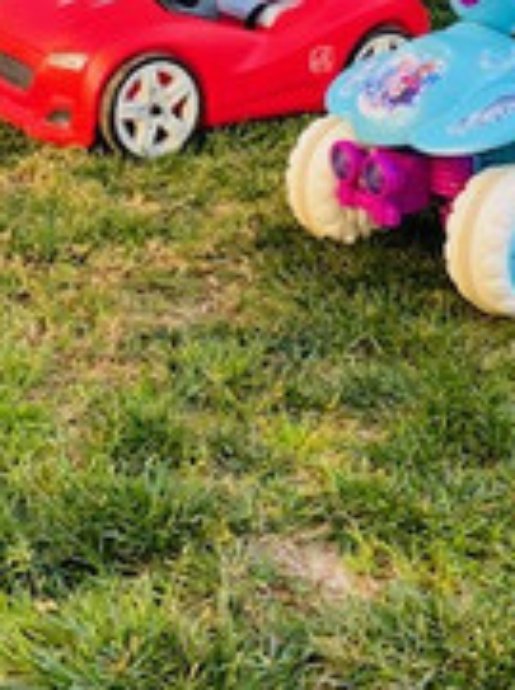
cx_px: 6
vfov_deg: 24.5
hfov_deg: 19.8
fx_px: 1433
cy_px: -145
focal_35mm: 72
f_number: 1.8
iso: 32
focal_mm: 4.25
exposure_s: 1/270
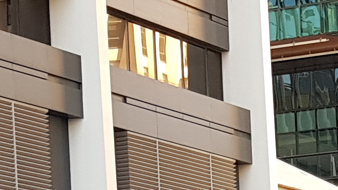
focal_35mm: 173
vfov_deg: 6.5
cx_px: 561
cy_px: 548
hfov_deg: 11.7
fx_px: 1550
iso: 64
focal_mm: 4.3
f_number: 1.7
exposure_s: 1/100
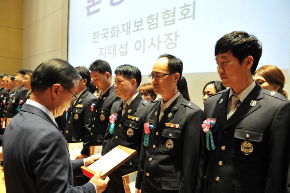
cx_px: 145
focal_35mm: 32
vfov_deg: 41.0
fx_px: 258
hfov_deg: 58.8
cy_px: 96
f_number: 4.5
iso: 2500
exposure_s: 1/80
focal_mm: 32
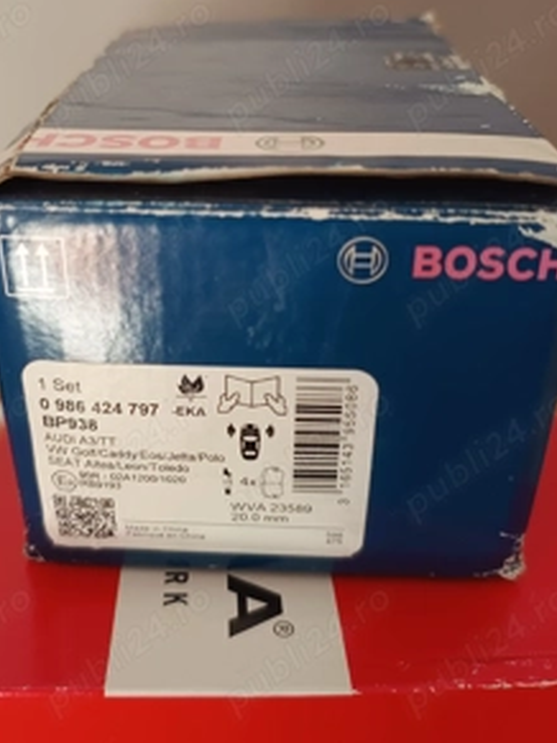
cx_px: 217
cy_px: 301
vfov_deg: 55.0
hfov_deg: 42.7
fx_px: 709
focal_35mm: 33
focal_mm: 5.89
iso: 219
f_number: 1.4
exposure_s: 1/100
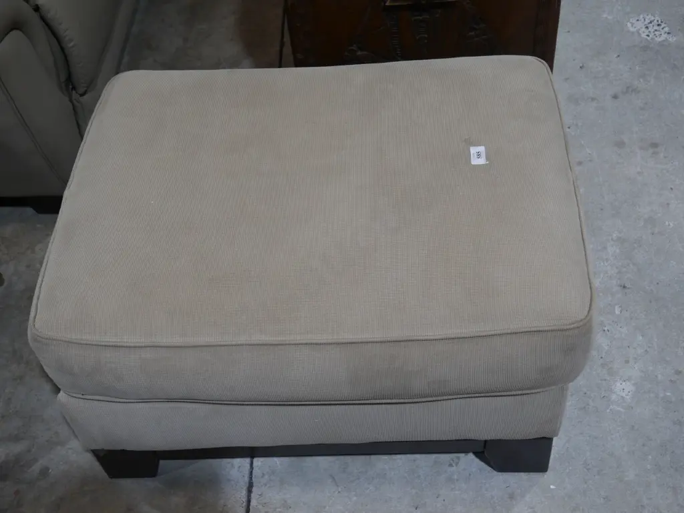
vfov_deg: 32.9
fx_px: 870
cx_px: 342
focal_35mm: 44
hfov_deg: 42.9
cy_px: 256
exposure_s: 1/60
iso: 250
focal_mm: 22
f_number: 4.7
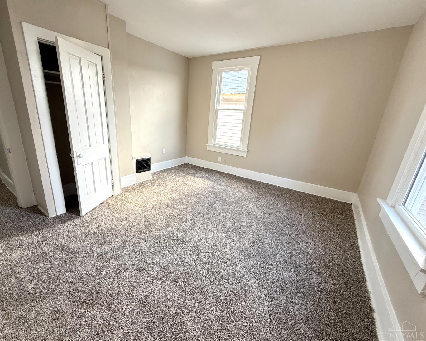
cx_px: 194
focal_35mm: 15
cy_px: 170
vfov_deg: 84.0
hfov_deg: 96.6
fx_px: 189
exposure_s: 1/99
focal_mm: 2.22
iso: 80
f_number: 2.2
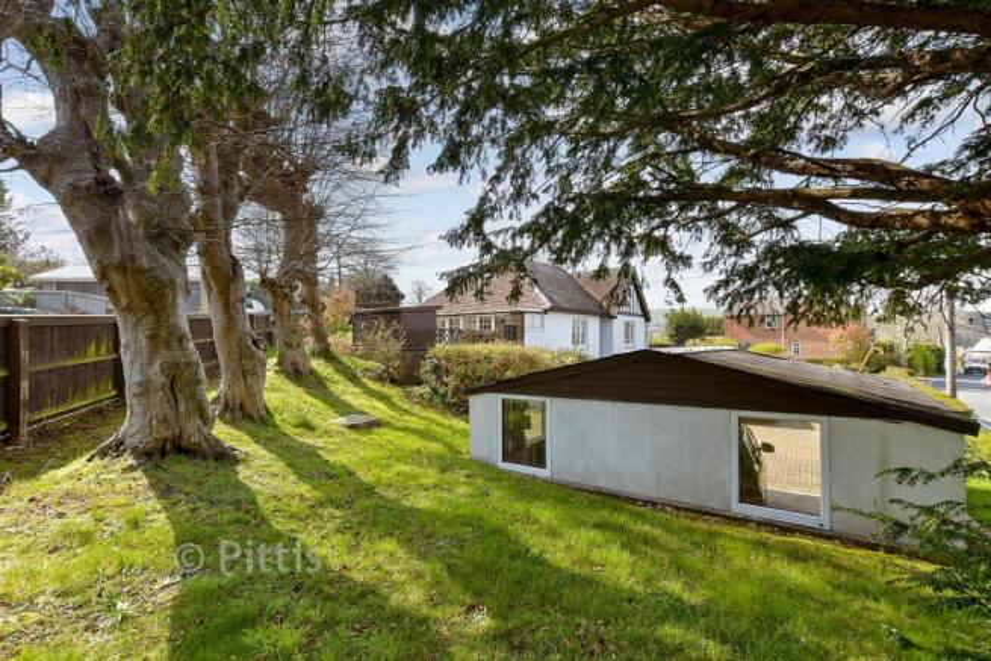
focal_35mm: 16
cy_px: 330
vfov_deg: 73.8
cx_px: 496
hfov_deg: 96.7
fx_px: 441
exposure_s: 1/100
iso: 160
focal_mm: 11
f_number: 8
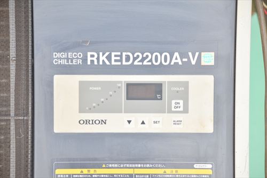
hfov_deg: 14.9
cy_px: 89
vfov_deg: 10.0
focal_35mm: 138
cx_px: 134
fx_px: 1024
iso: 1250
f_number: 6.3
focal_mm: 92
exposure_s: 1/1250
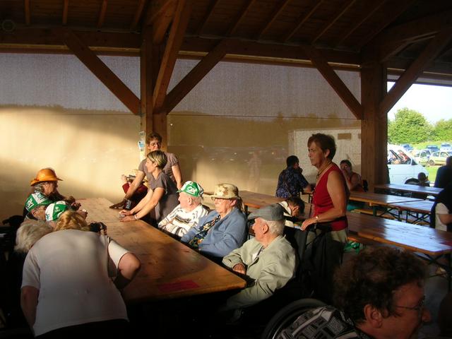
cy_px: 170
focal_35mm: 35
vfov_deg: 40.7
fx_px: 457
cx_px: 226
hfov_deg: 52.6
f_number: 2.8
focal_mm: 5.8
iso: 50
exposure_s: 1/149
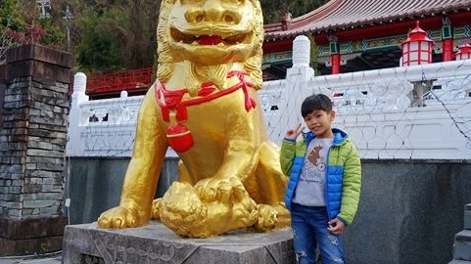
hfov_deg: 58.0
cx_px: 226
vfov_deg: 34.6
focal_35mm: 34
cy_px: 139
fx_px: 424
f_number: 2.8
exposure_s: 1/250
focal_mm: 8.8
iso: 125
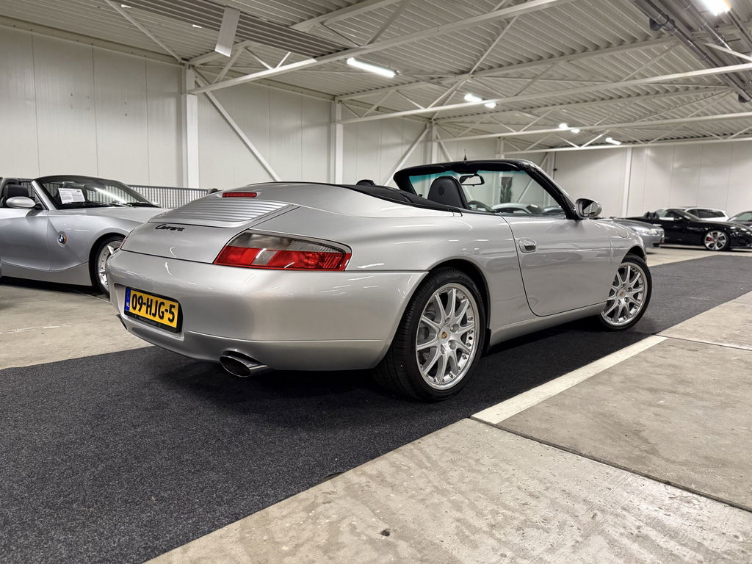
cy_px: 282
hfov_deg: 71.6
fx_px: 521
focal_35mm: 24
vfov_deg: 56.8
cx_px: 376
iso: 500
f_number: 1.78
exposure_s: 1/50
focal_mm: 6.76
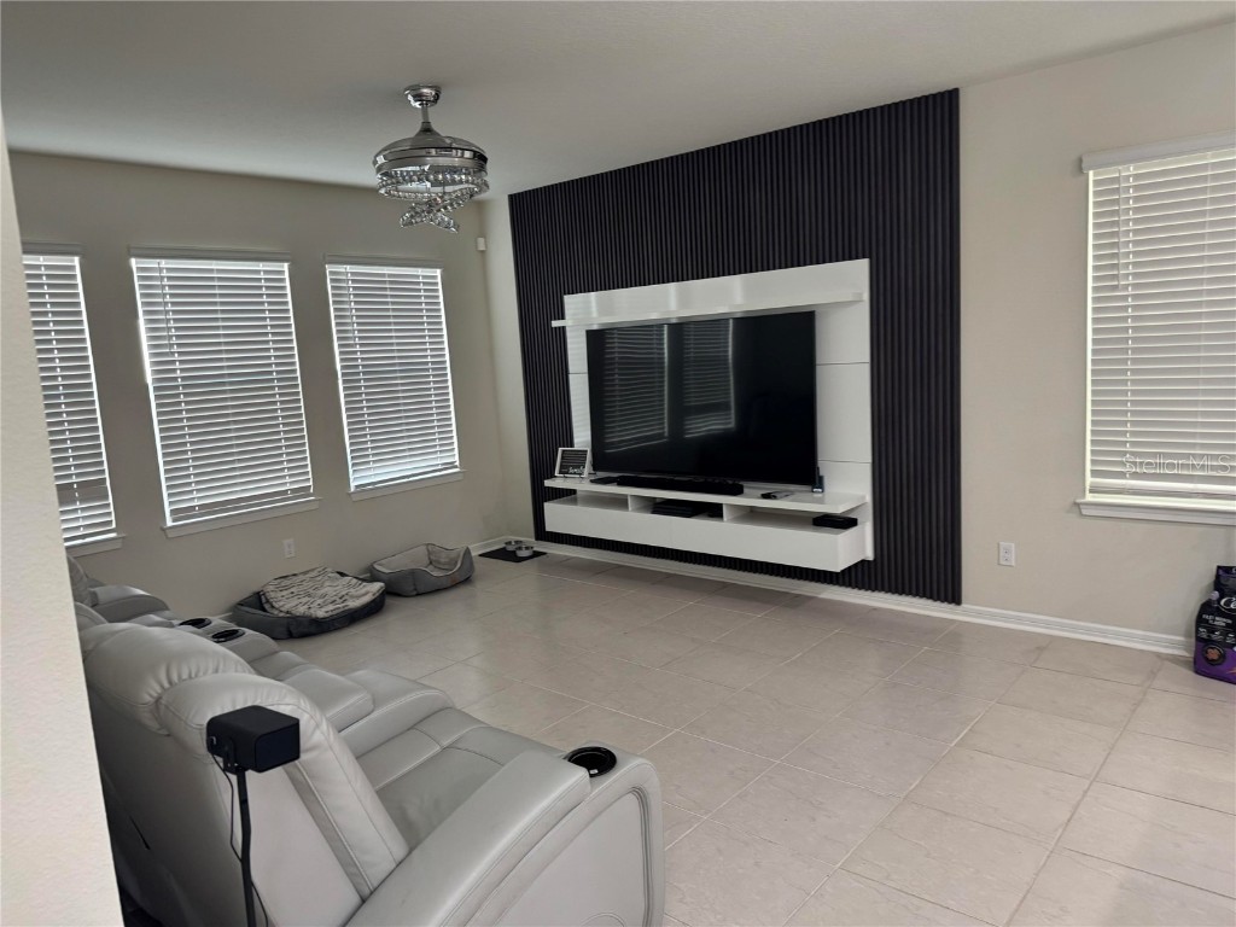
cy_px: 464
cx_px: 618
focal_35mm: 24
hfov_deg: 71.6
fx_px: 857
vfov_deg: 56.8
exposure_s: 1/60
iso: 160
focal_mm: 6.76
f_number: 1.78
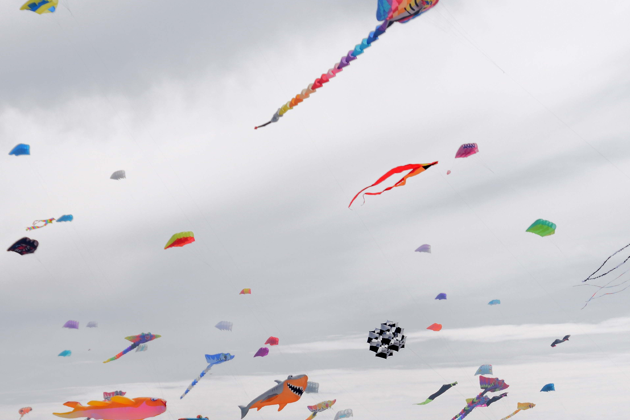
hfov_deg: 12.4
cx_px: 394
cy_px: 292
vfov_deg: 8.3
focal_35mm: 165
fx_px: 2887
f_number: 9
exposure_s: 1/250
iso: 100
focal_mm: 70
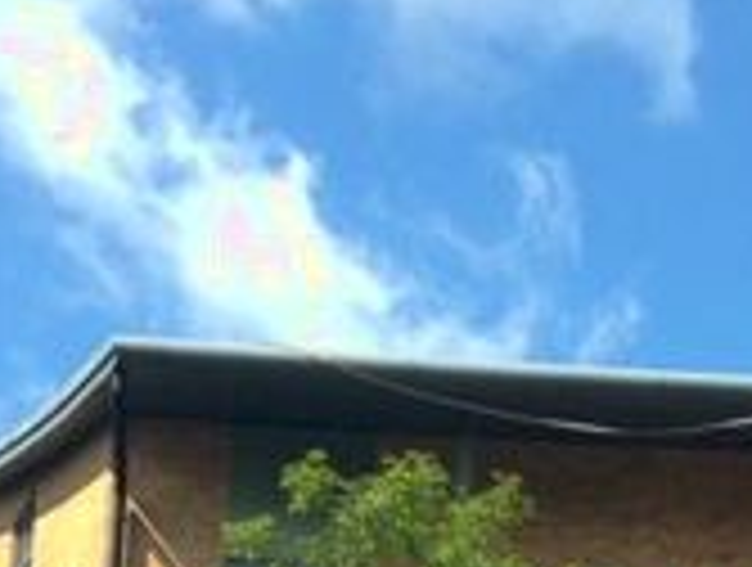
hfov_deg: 14.0
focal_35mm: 138
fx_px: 3004
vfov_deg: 10.2
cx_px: 802
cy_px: 1019
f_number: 2.4
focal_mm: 4.12
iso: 50
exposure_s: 1/775
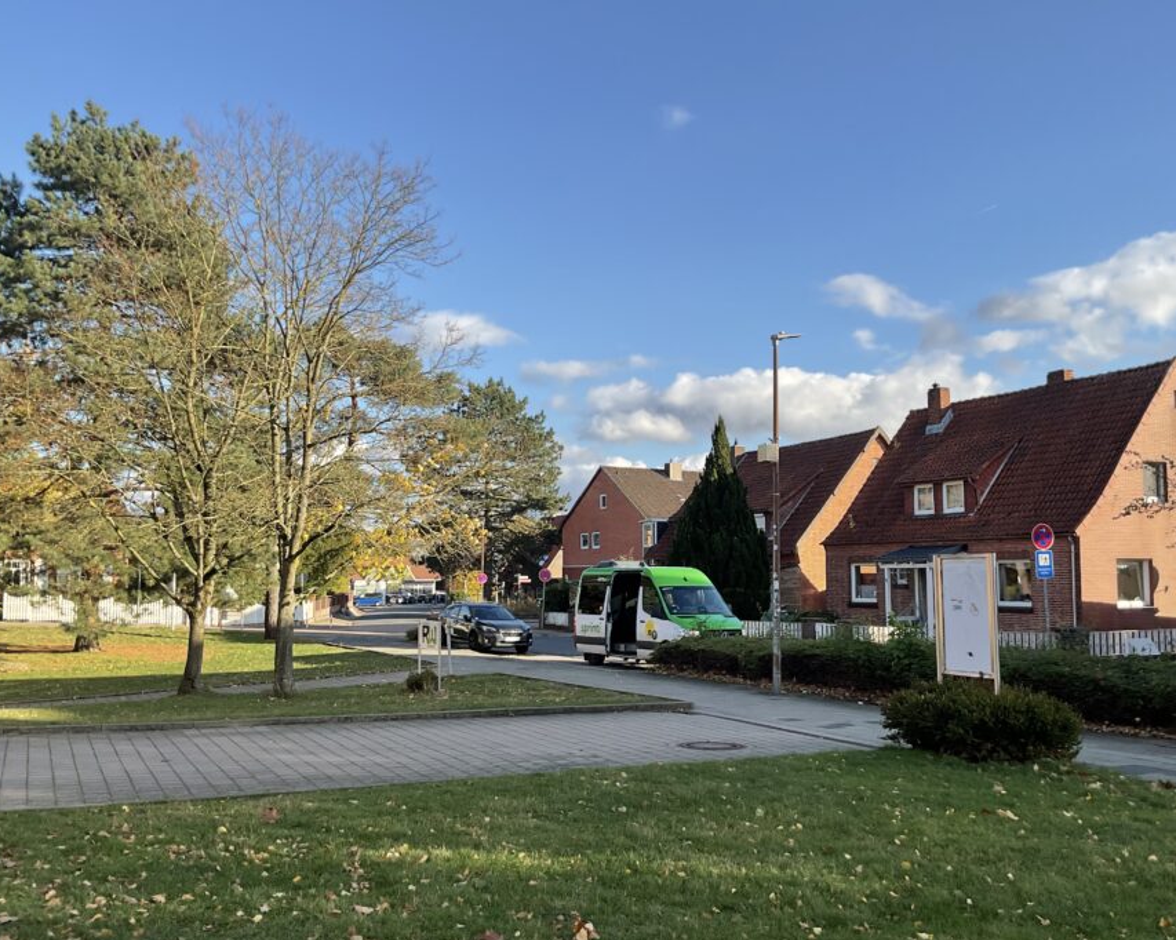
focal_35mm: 34
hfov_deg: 52.8
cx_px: 647
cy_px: 507
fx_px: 1183
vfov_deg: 43.3
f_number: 1.8
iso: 16
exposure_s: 1/912
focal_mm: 3
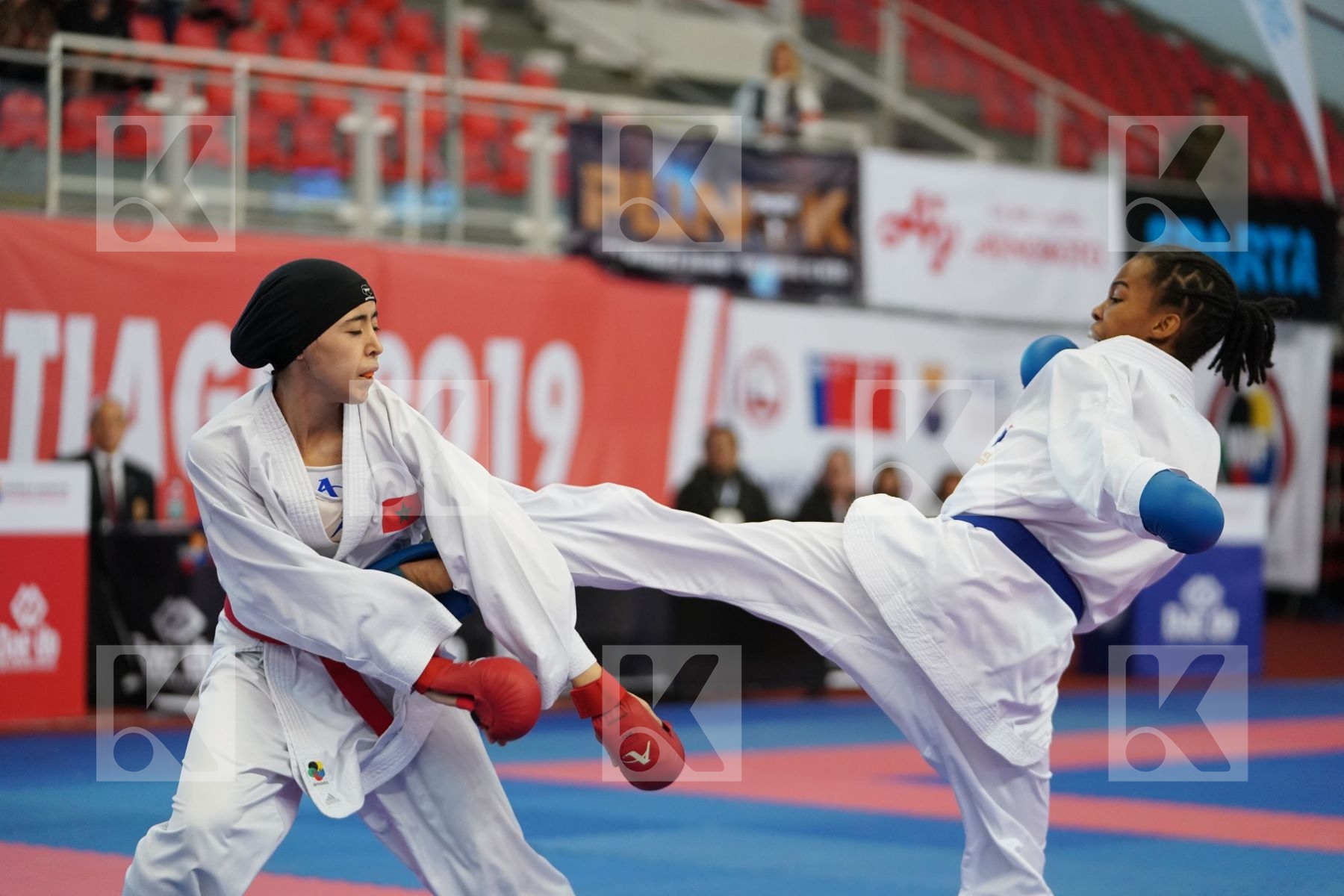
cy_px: 448
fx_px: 4218
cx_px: 672
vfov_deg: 12.1
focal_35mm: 113
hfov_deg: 18.1
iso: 3200
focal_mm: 113
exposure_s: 1/1000
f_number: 2.8
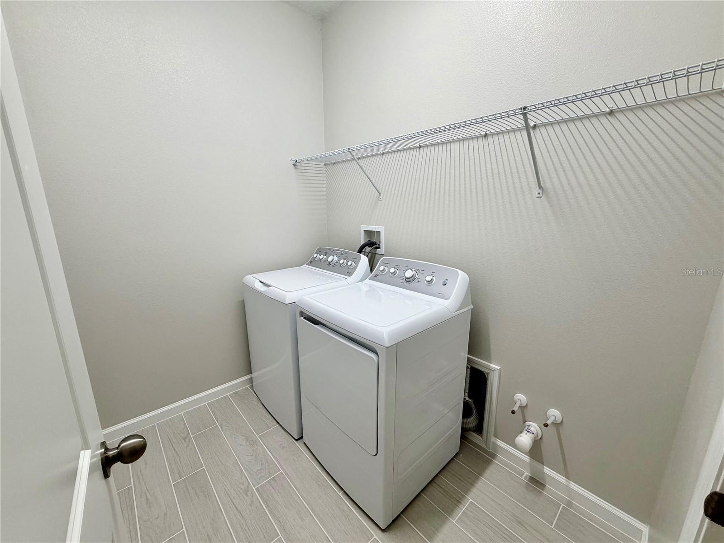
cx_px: 362
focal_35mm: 14
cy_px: 272
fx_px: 293
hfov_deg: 102.1
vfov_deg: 85.7
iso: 80
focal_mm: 2.22
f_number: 2.2
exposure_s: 1/120
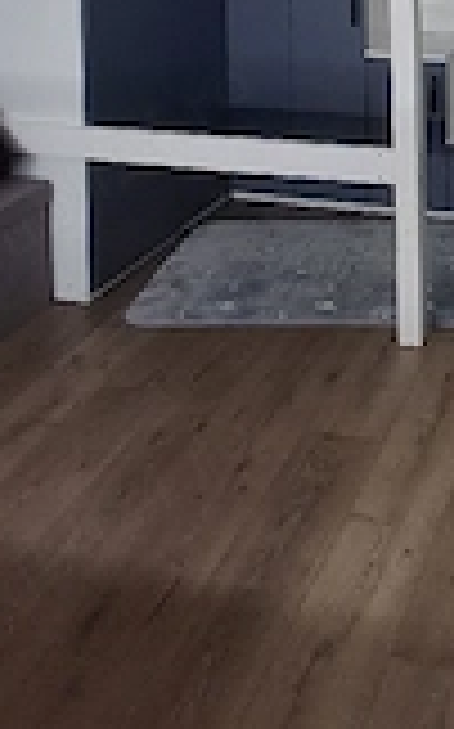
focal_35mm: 42
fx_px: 833
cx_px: 544
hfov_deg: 27.0
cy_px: -122
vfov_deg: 37.3
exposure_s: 1/50
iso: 125
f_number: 2.2
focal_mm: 1.64
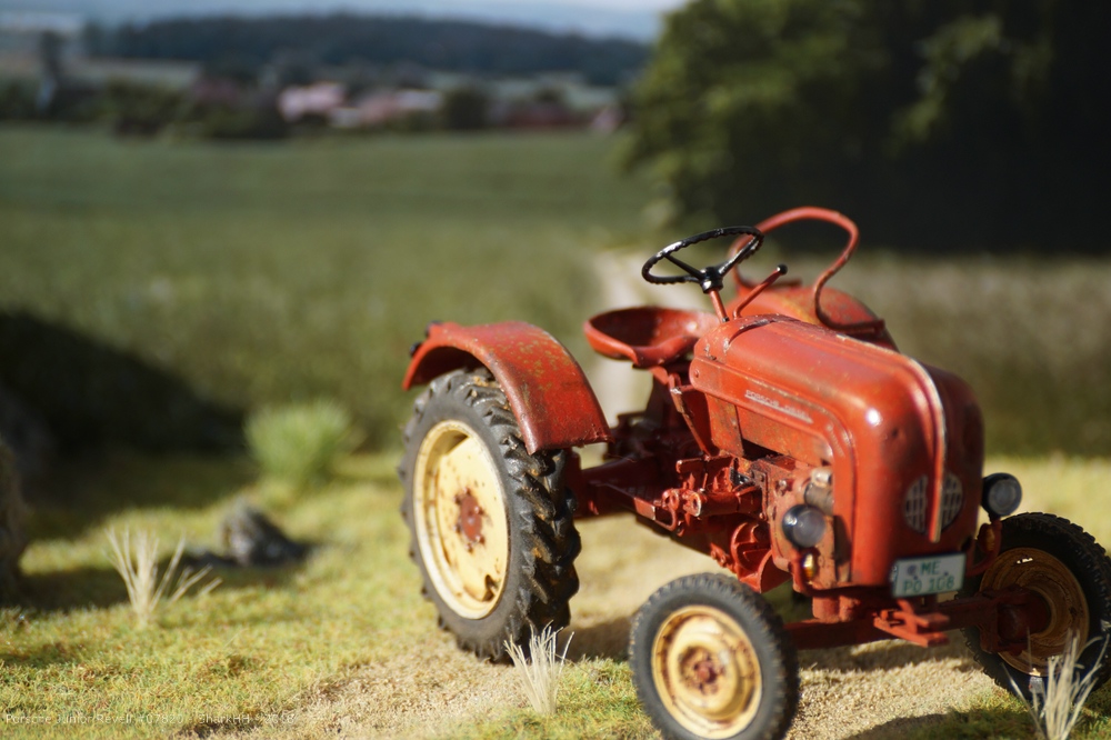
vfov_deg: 3.3
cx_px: 556
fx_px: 12957
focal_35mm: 420
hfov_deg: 4.9
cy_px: 370
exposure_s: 1/500
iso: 125
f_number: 5.6
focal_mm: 280
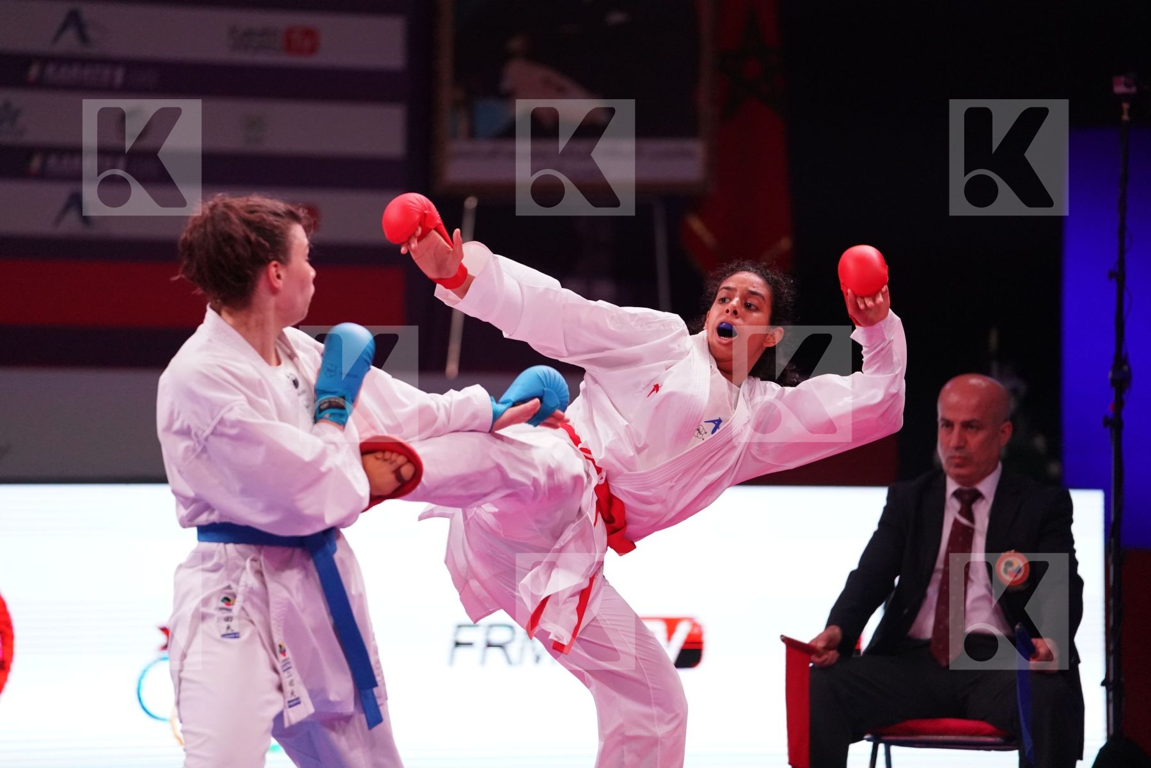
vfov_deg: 6.9
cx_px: 576
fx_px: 6394
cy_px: 384
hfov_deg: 10.3
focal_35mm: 200
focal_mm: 200
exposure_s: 1/1000
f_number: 2.8
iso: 4000
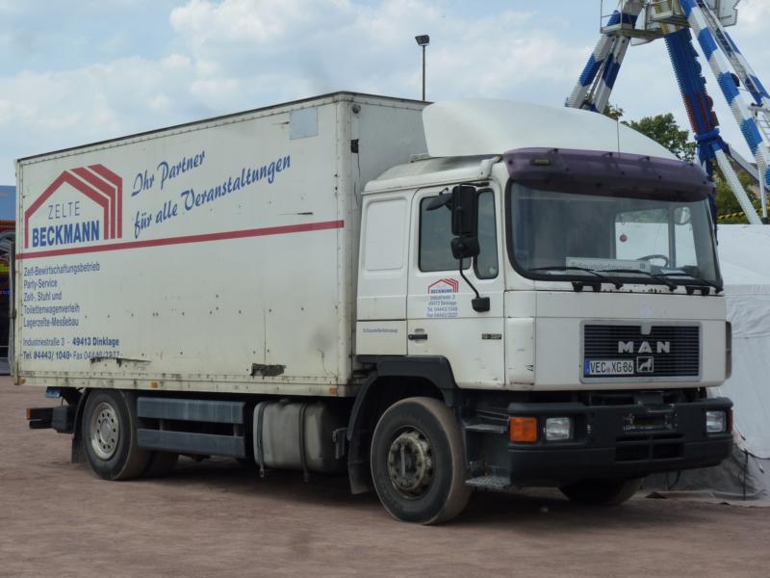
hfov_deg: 29.4
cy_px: 289
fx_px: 1468
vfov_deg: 22.3
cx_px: 385
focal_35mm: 66
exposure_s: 1/400
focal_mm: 11.8
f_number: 4.8
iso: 125
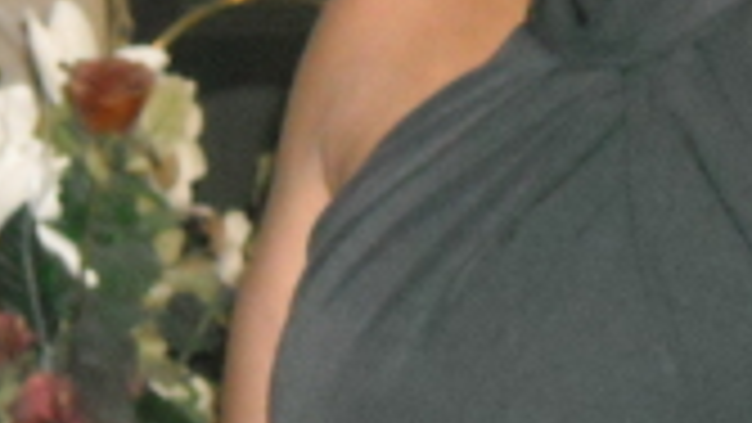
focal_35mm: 223
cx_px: 626
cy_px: -236
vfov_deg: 5.4
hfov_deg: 9.6
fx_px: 4447
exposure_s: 1/125
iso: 835
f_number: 3.9
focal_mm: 12.3
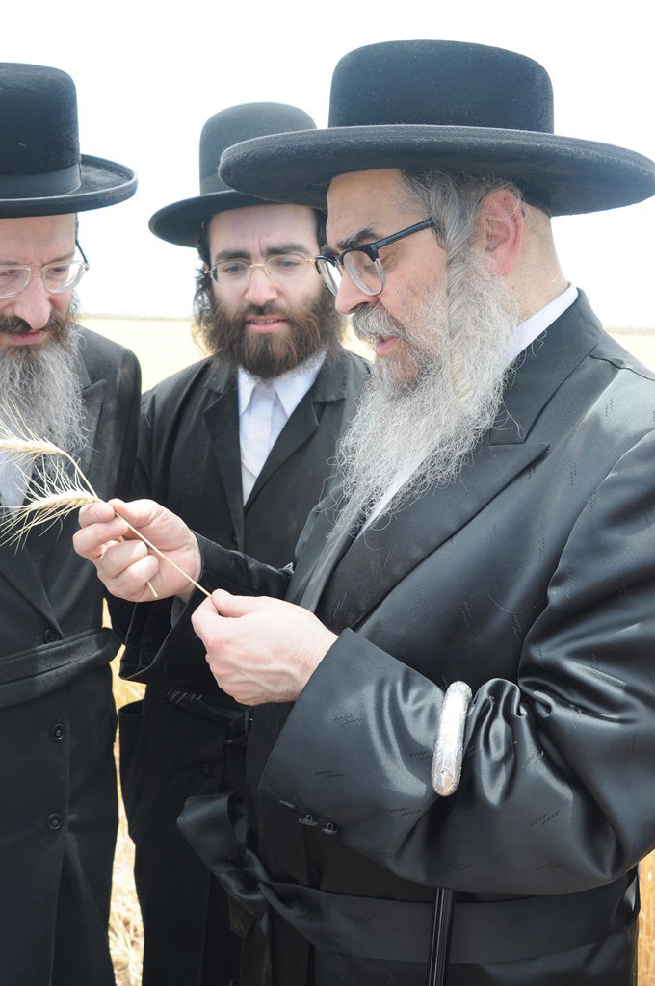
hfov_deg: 31.8
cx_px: 328
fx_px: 1149
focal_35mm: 42
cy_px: 493
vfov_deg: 46.5
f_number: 6.3
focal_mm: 28
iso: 250
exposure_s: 1/160
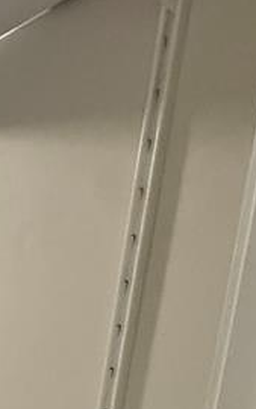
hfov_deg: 14.4
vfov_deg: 24.3
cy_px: 612
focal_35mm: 66
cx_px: -327
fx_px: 736
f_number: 2.2
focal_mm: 2.22
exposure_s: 1/60
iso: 640
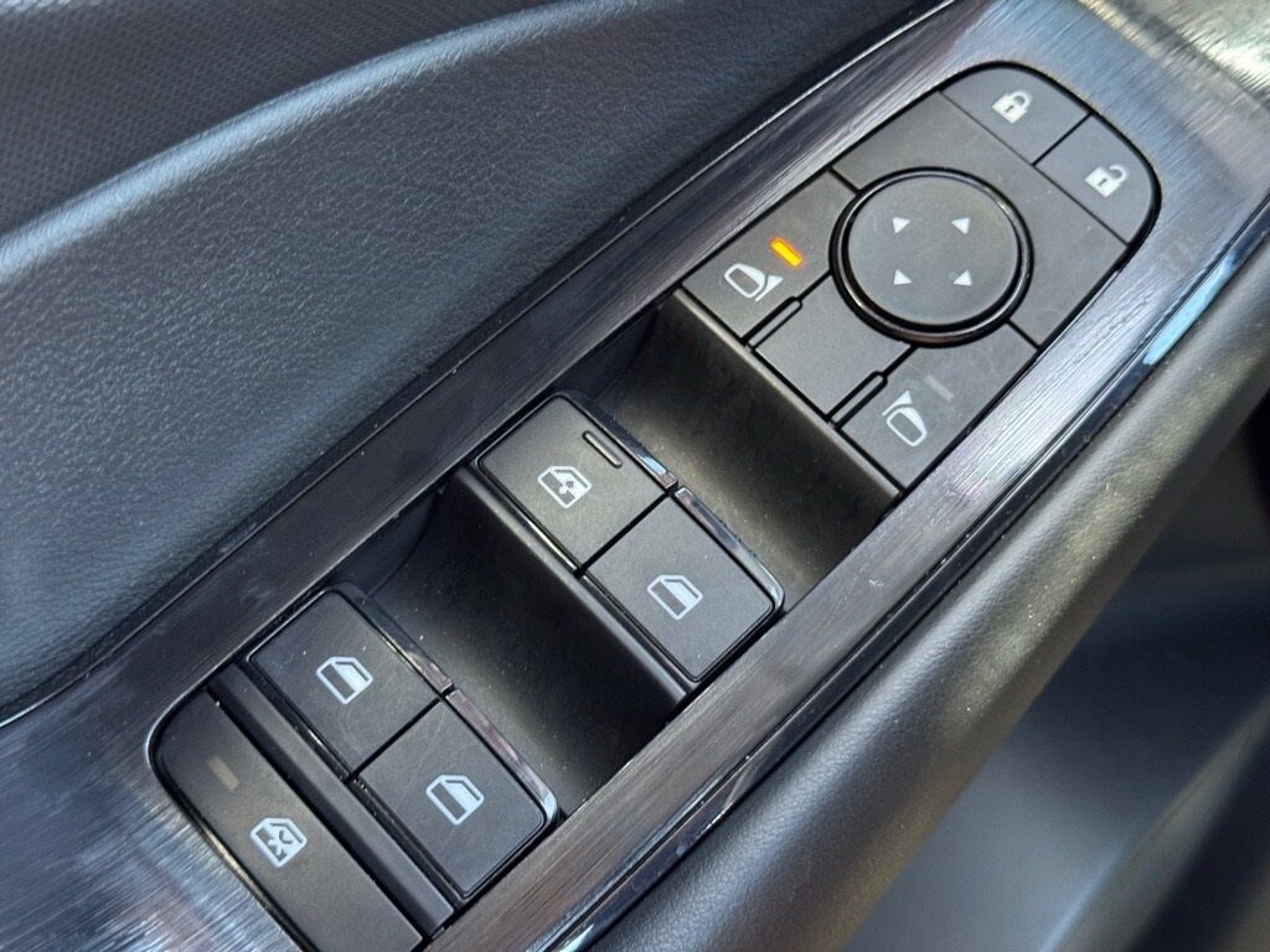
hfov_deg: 39.7
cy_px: 476
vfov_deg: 30.3
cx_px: 635
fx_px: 1761
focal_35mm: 48
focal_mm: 6.76
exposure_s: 1/33
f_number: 1.78
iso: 250
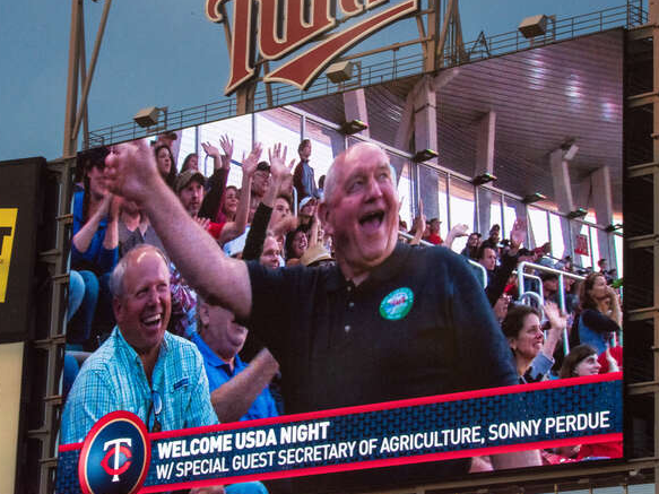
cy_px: 207
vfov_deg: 11.2
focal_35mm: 132
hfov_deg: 14.9
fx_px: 2512
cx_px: 381
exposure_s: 1/250
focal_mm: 100
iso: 2500
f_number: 29
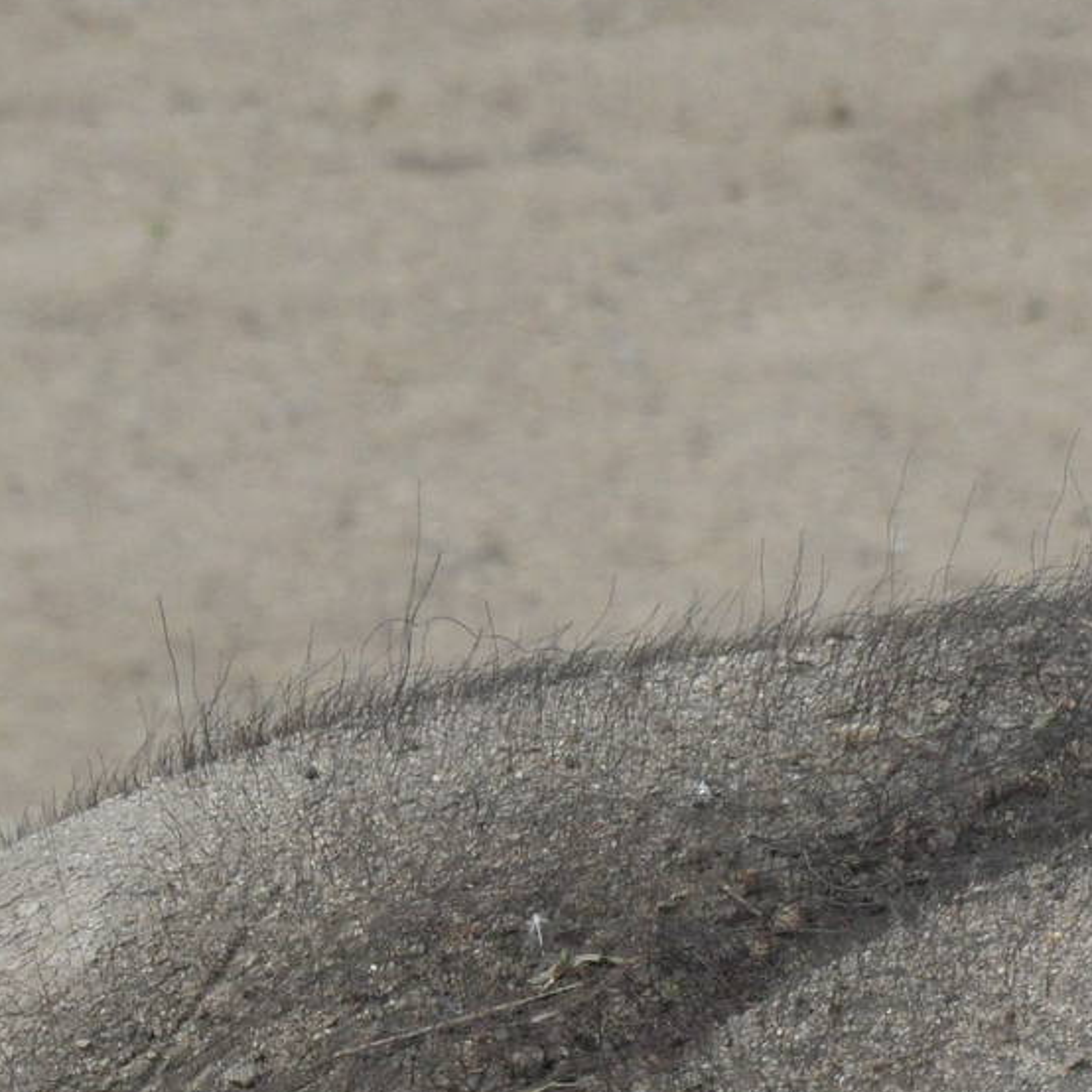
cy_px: 1058
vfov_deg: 2.9
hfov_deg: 2.9
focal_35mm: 613
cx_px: 875
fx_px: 21878
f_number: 5
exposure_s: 1/500
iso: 200
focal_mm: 39.5
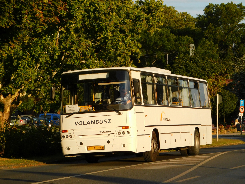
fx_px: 948
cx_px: 122
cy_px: 92
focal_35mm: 134
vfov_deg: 11.1
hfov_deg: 14.7
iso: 200
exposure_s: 1/1500
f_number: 5
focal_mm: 23.7
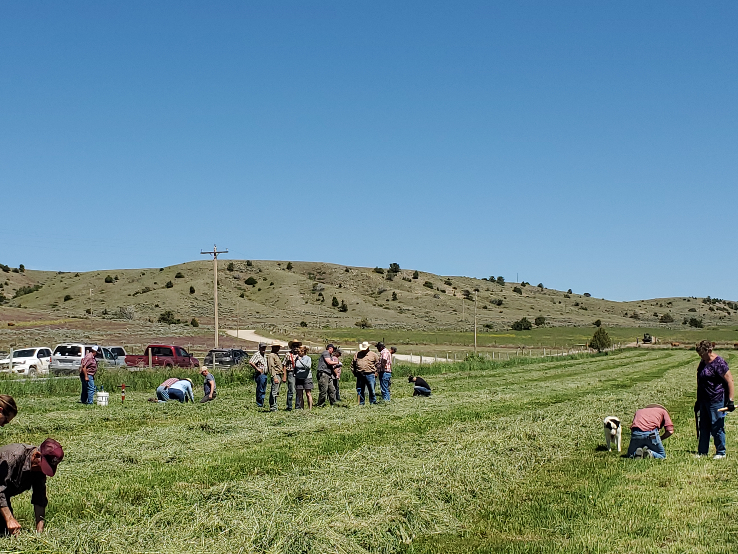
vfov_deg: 42.6
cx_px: 283
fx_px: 704
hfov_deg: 54.8
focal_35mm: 33
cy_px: 350
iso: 50
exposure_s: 1/2010
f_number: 2.4
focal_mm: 4.3
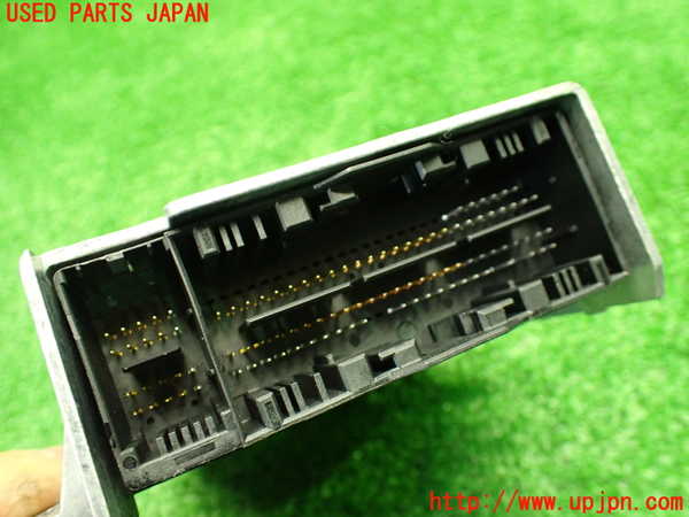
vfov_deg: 46.8
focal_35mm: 30
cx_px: 344
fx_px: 597
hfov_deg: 60.0
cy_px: 258
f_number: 2.3
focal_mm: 5.4
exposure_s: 1/60
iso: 800
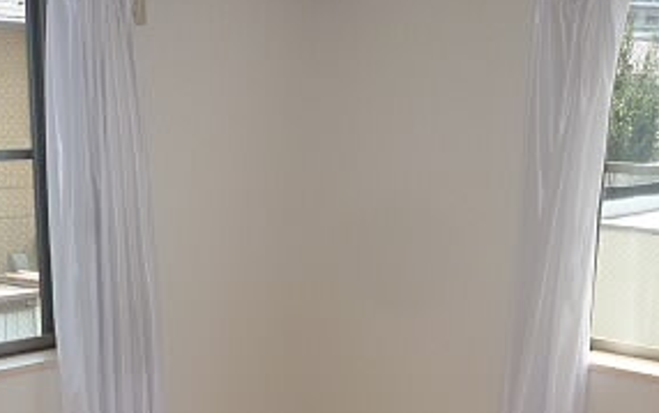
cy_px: 426
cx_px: 334
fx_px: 1060
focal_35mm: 59
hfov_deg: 34.5
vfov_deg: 21.2
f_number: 2.8
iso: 100
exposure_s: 1/250
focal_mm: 4.4
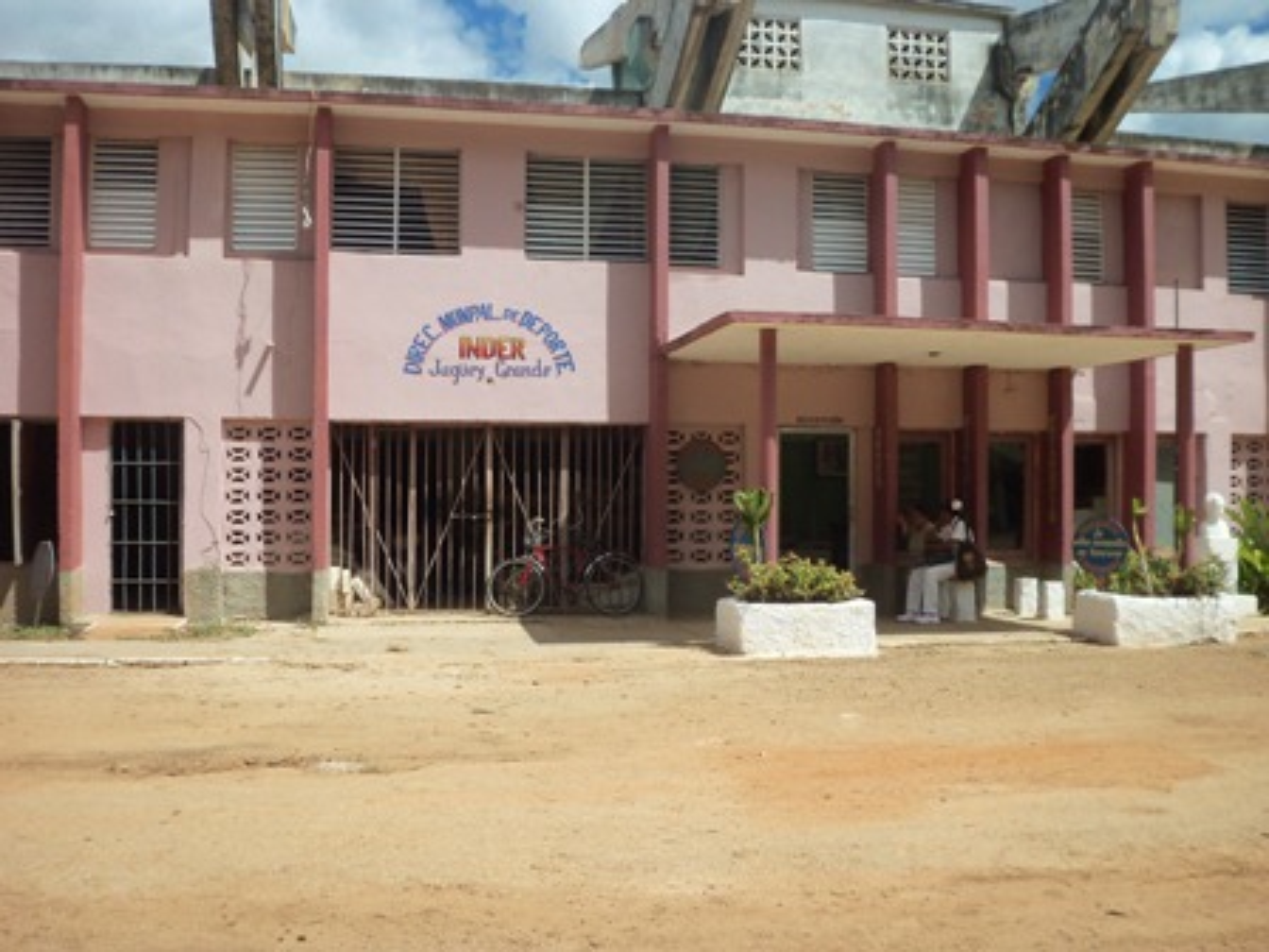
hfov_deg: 54.0
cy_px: 476
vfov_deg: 41.8
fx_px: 1246
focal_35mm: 34
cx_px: 634
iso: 80
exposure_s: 1/250
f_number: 8.8
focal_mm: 5.7
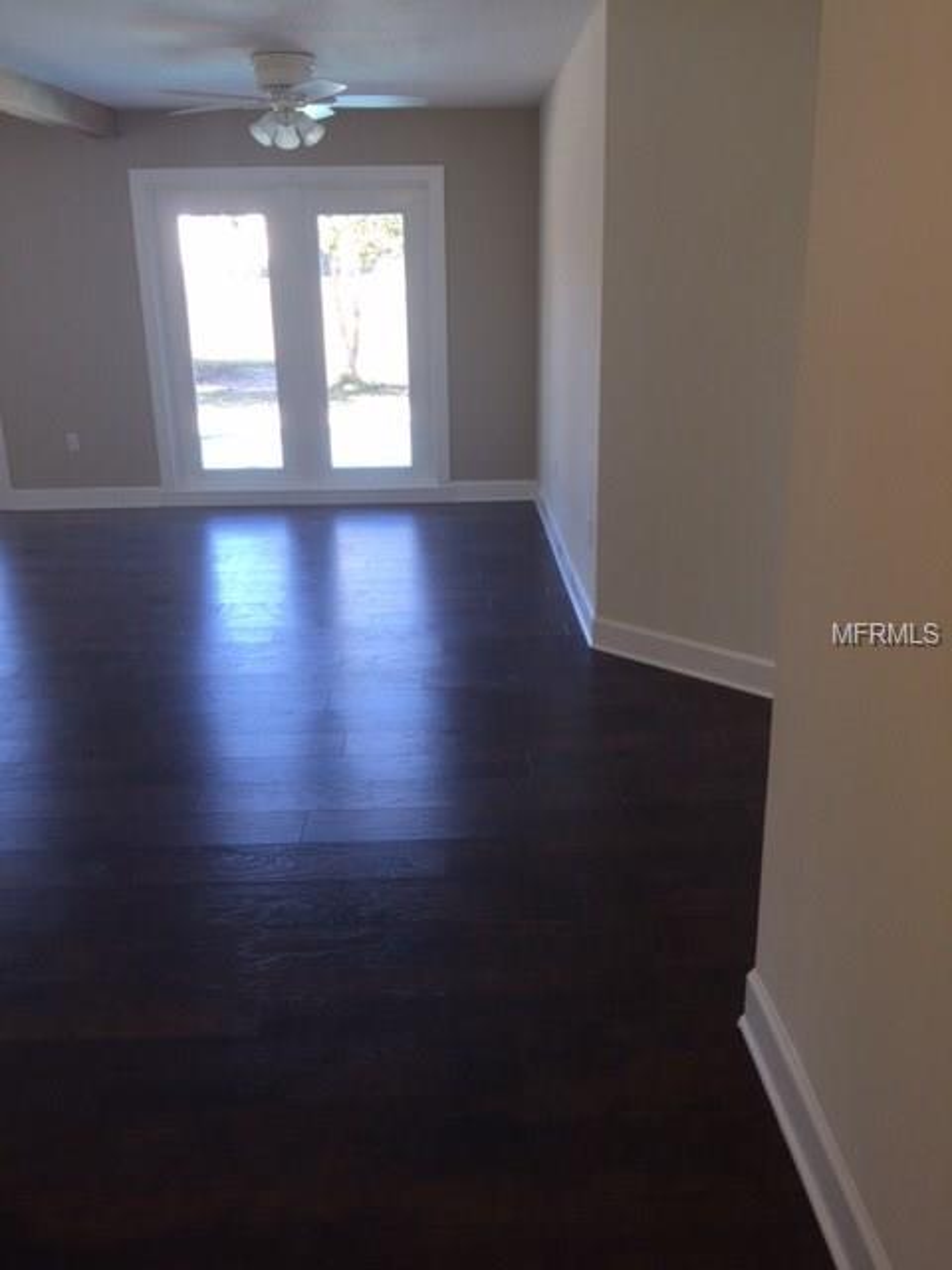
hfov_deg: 48.2
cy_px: 635
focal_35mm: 29
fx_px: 1063
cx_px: 476
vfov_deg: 61.7
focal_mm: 4.15
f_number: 2.2
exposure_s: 1/60
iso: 40
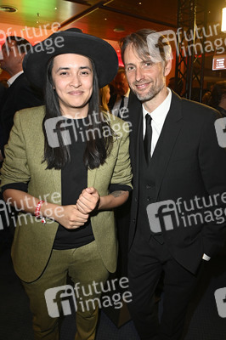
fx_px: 226
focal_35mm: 24
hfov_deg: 53.1
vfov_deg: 73.8
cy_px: 170
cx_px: 113
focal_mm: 24
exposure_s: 1/25
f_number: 5.6
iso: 3200
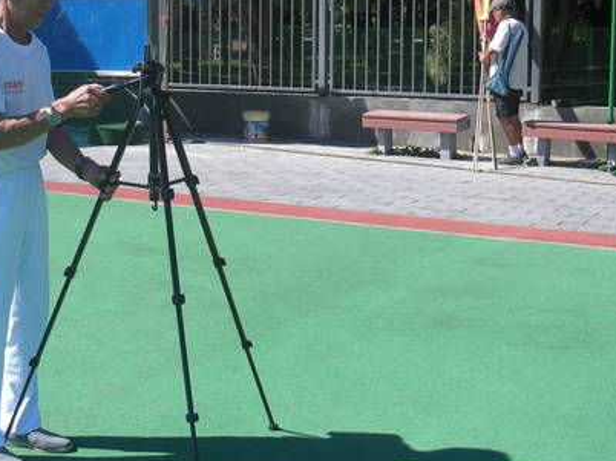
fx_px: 1085
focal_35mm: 61
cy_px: 168
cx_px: 219
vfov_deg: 23.9
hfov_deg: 31.5
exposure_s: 1/124
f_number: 7.9
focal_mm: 5.8
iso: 56
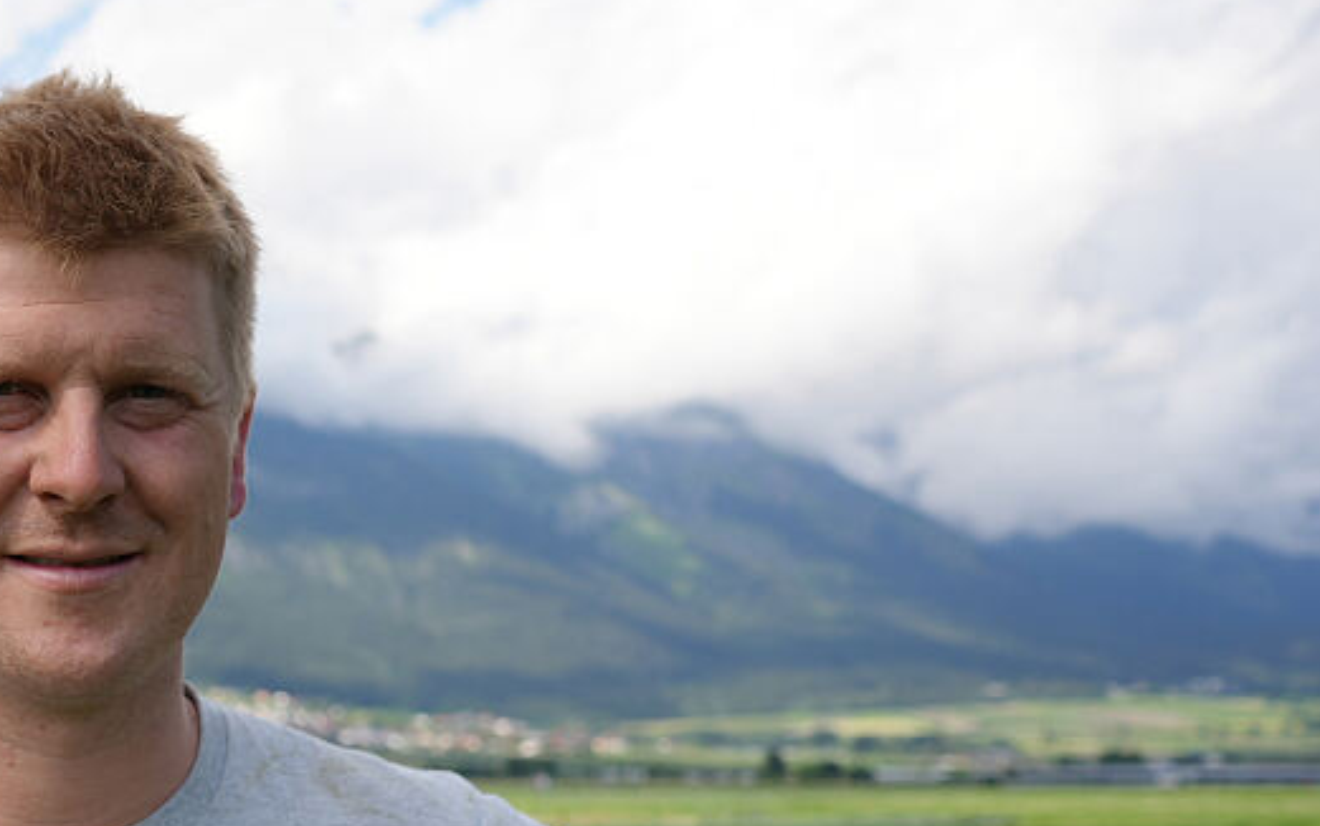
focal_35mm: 65
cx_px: -176
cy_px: 749
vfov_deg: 19.6
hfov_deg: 28.3
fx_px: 2339
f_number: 4.5
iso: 80
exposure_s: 1/500
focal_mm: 28
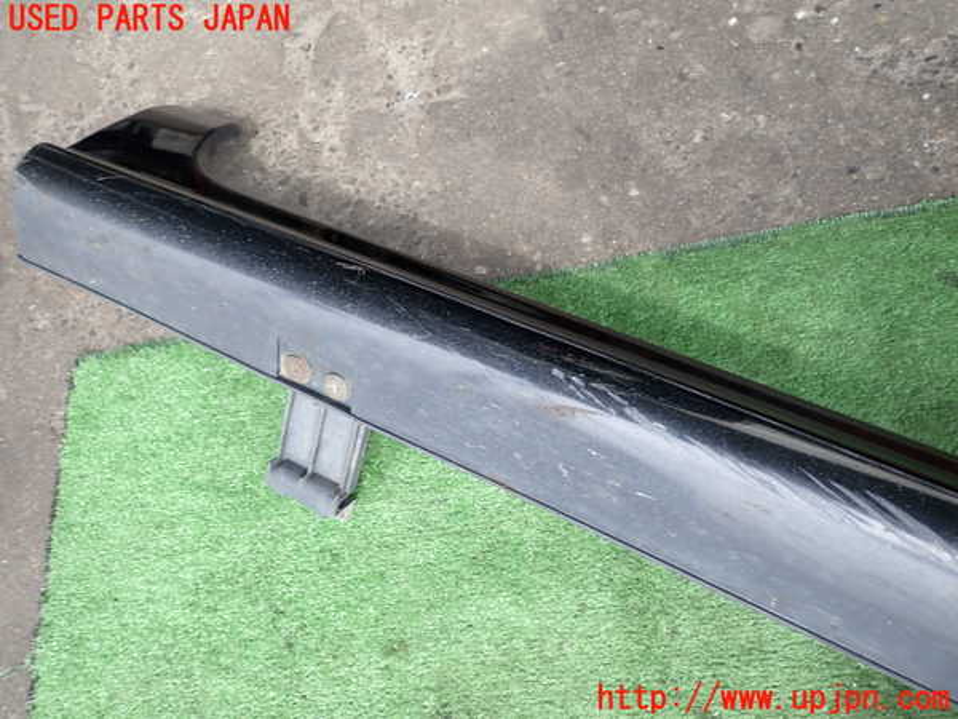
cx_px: 479
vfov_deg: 54.9
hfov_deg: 69.4
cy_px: 360
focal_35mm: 25
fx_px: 692
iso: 100
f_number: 5.6
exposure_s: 1/40
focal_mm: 4.5
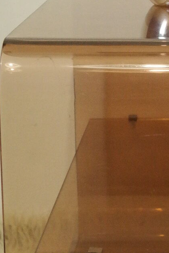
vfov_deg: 10.9
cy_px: 169
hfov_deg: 7.2
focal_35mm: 189
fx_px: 1330
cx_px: 177
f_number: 5.6
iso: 3200
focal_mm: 45
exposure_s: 1/30
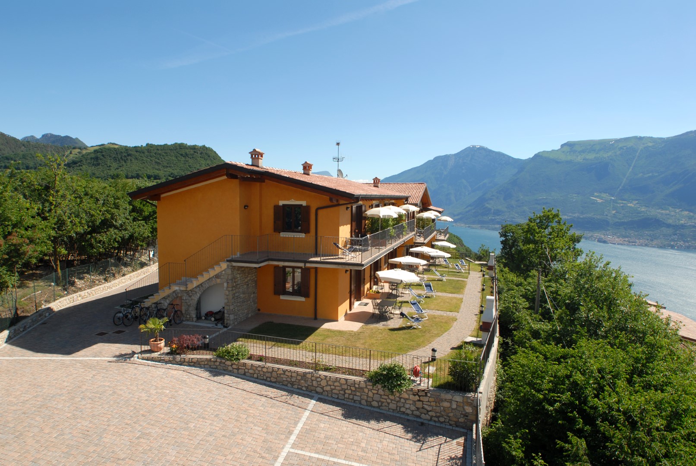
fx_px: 407
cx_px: 348
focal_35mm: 21
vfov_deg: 59.6
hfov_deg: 81.1
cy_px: 233
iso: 100
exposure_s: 1/250
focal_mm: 14
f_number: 6.3
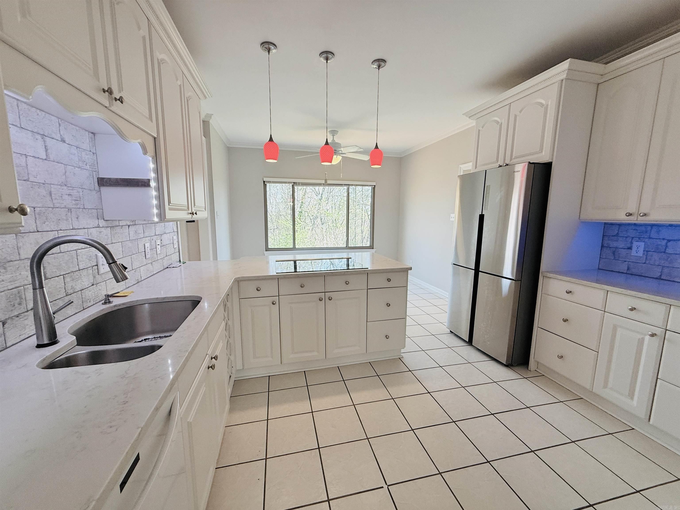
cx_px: 340
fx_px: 275
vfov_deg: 85.7
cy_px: 255
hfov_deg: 102.1
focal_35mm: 14
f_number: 2.2
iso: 100
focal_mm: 2.22
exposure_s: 1/120
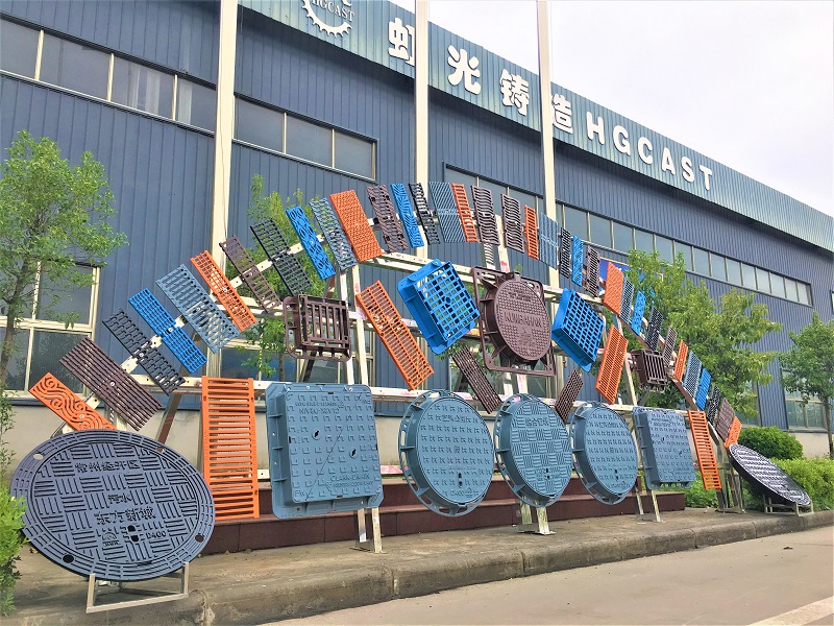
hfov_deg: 61.7
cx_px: 417
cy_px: 313
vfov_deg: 48.2
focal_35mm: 29
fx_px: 699
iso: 25
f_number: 2.2
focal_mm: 4.15
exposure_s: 1/785
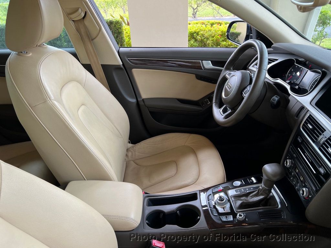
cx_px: 166
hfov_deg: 67.3
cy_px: 124
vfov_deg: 53.1
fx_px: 249
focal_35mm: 26
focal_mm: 5.7
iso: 40
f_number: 1.5
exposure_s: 1/121
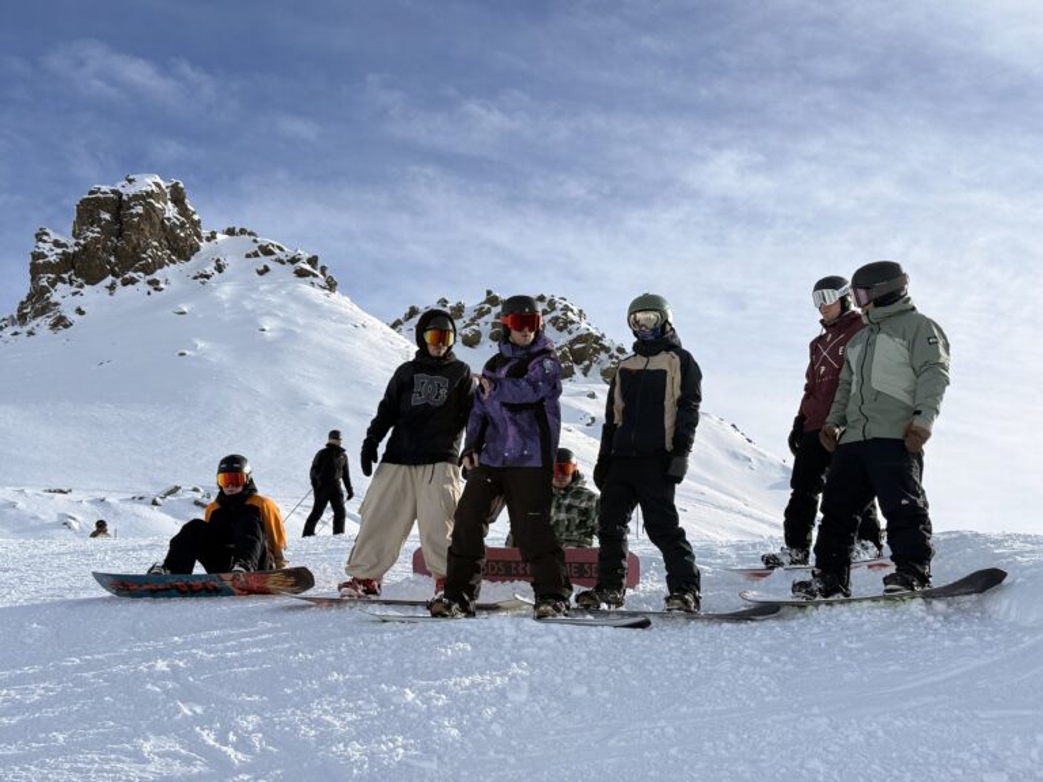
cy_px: 391
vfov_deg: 30.3
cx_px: 522
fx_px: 1446
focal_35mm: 48
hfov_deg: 39.7
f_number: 1.78
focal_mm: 6.76
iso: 64
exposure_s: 1/9901
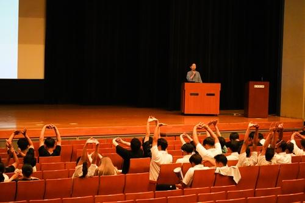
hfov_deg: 19.5
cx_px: 152
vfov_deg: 13.0
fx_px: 889
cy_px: 102
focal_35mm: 105
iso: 5000
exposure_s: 1/160
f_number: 4.5
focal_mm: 70
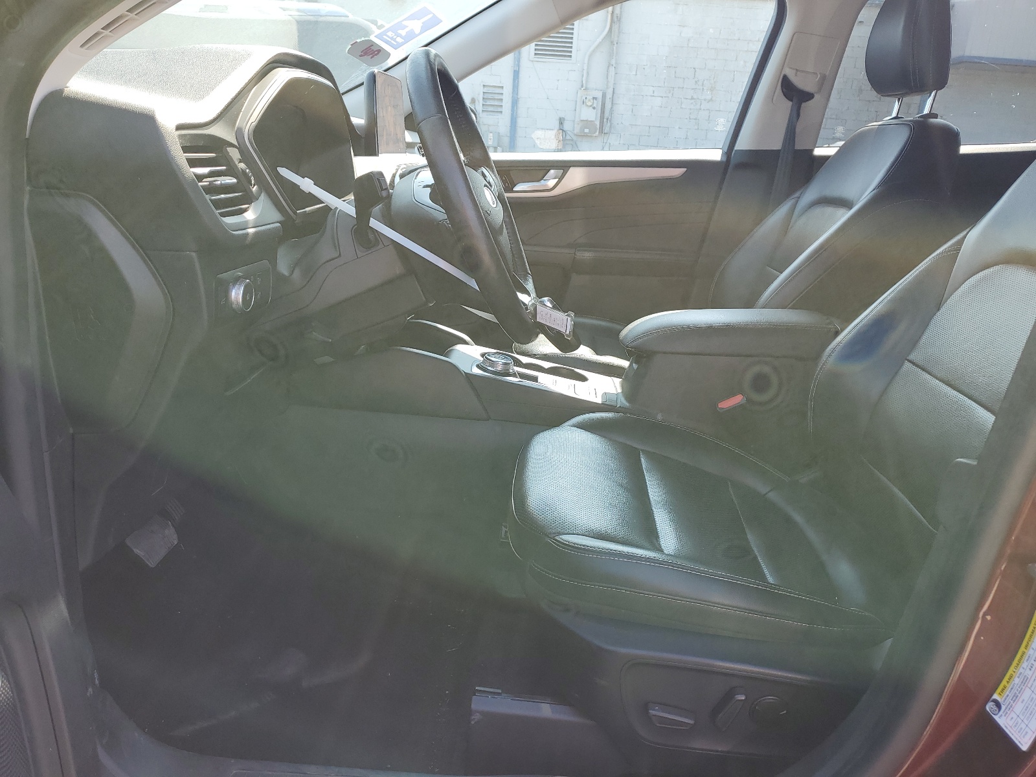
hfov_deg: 67.3
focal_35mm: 26
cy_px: 388
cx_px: 518
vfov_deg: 53.1
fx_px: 778
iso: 50
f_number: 1.5
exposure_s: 1/435
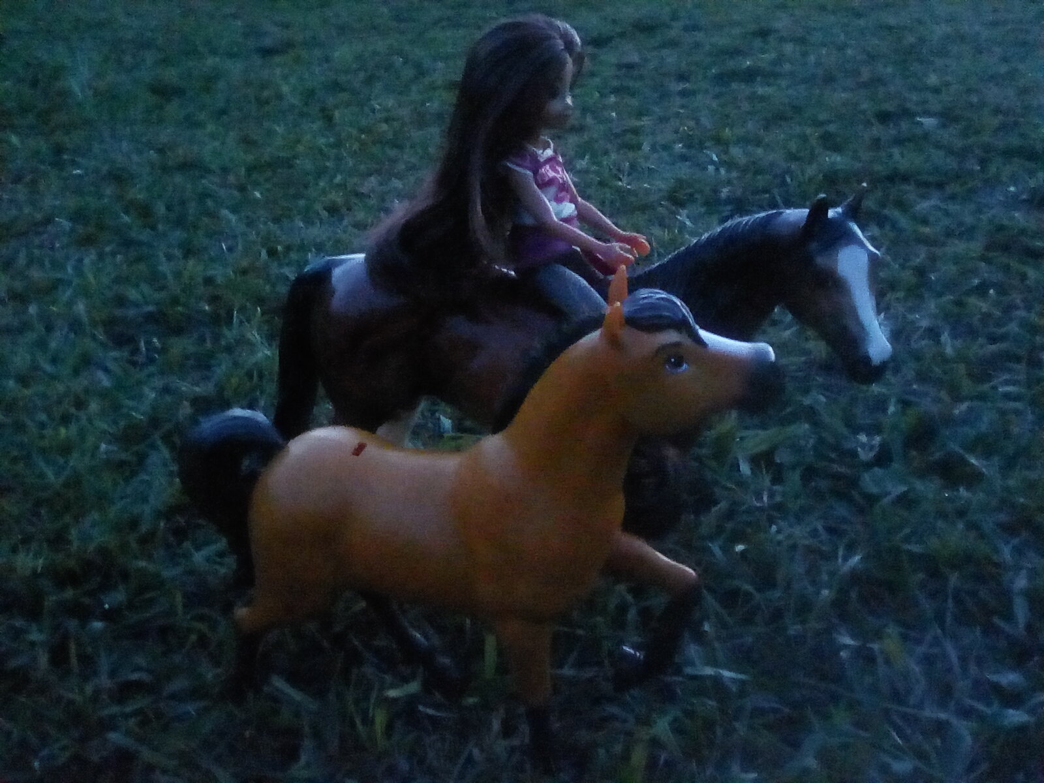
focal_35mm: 35
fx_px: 1056
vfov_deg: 40.7
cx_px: 522
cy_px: 392
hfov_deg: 52.6
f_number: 2.8
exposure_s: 1/10
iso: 835
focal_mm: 2.9
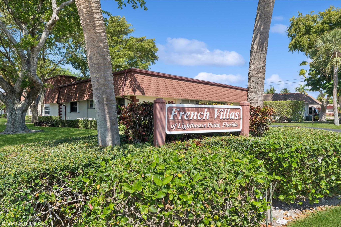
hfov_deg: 73.8
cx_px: 170
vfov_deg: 53.1
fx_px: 227
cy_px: 114
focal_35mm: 24
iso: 100
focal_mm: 24
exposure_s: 1/125
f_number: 11
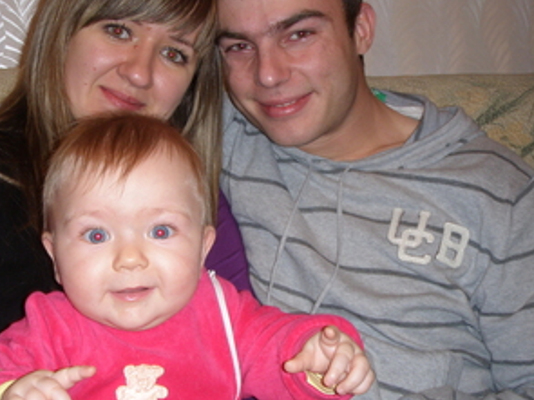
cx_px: 163
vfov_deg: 25.2
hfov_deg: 32.9
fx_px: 894
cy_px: 190
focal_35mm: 58
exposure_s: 1/30
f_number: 3.5
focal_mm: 6.7
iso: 100
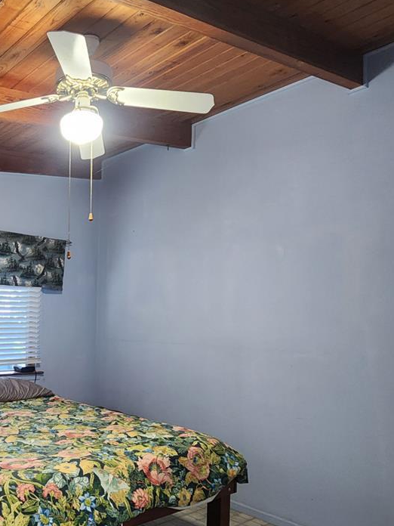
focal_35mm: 28
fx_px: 425
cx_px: 12
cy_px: 320
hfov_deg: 43.6
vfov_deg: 62.8
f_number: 2.2
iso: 320
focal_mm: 2.2
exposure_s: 1/30
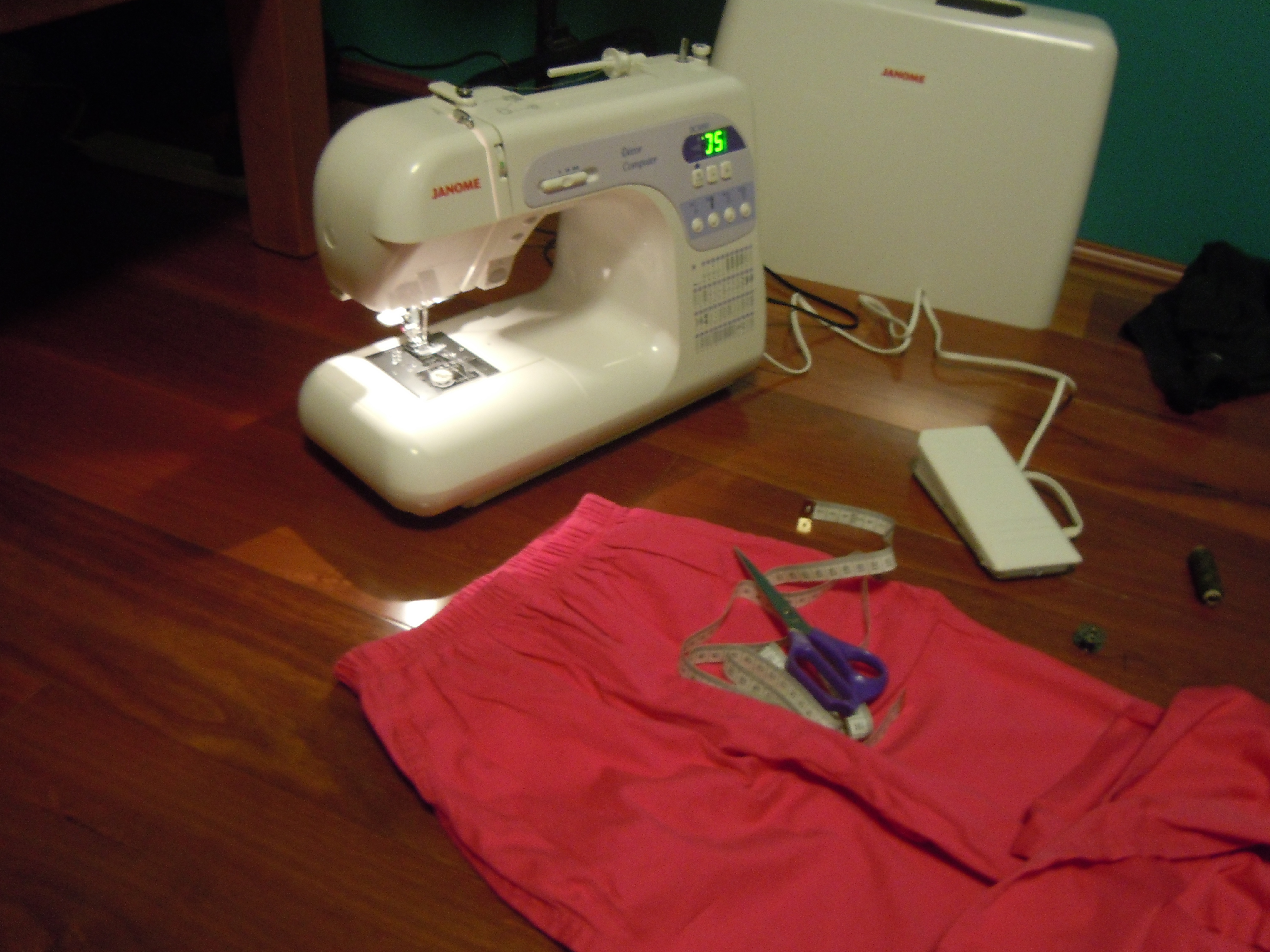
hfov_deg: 60.0
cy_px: 476
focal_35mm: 30
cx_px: 635
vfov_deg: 46.8
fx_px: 1101
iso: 400
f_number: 3.5
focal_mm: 5.4
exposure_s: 1/13
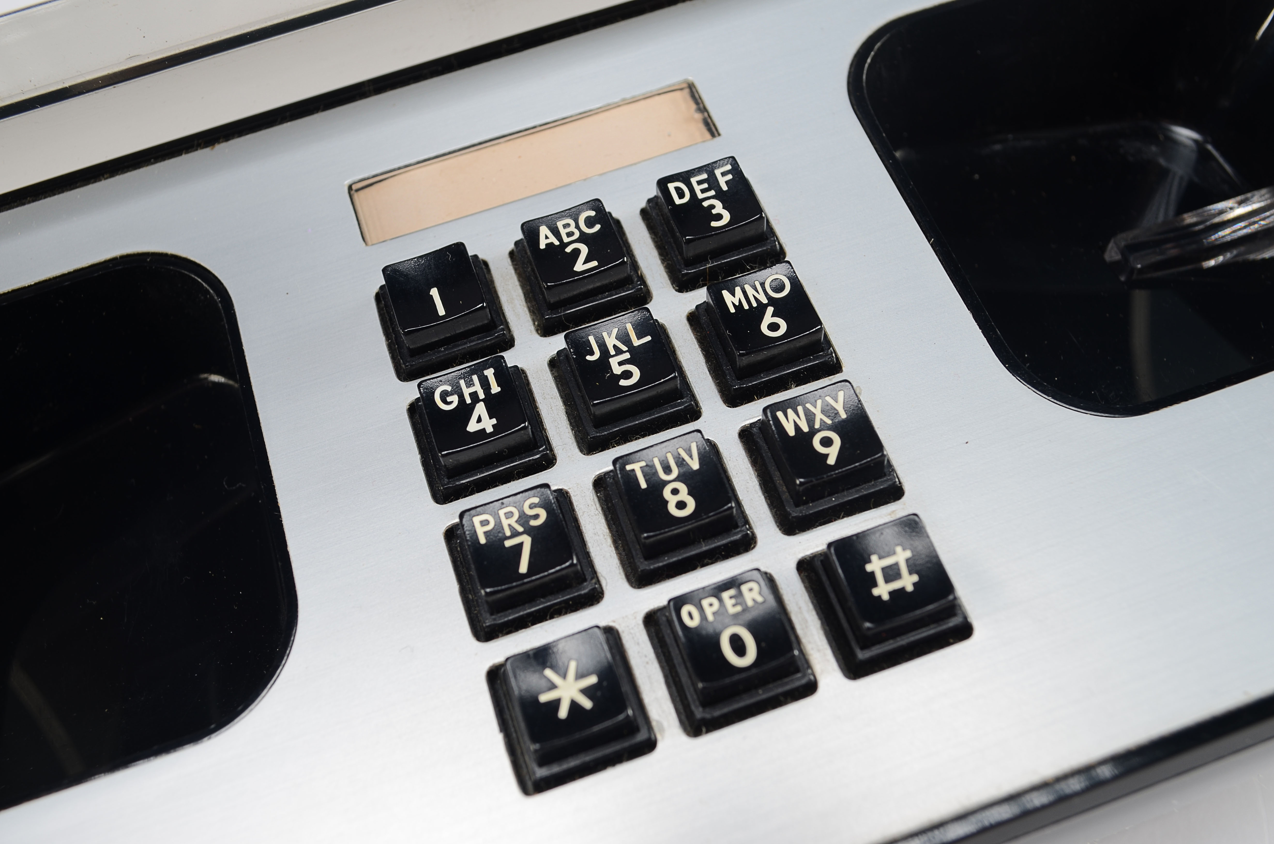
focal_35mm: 39
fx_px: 1377
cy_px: 422
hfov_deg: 49.6
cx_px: 637
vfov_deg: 34.1
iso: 100
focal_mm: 26
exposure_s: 1/80
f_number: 8
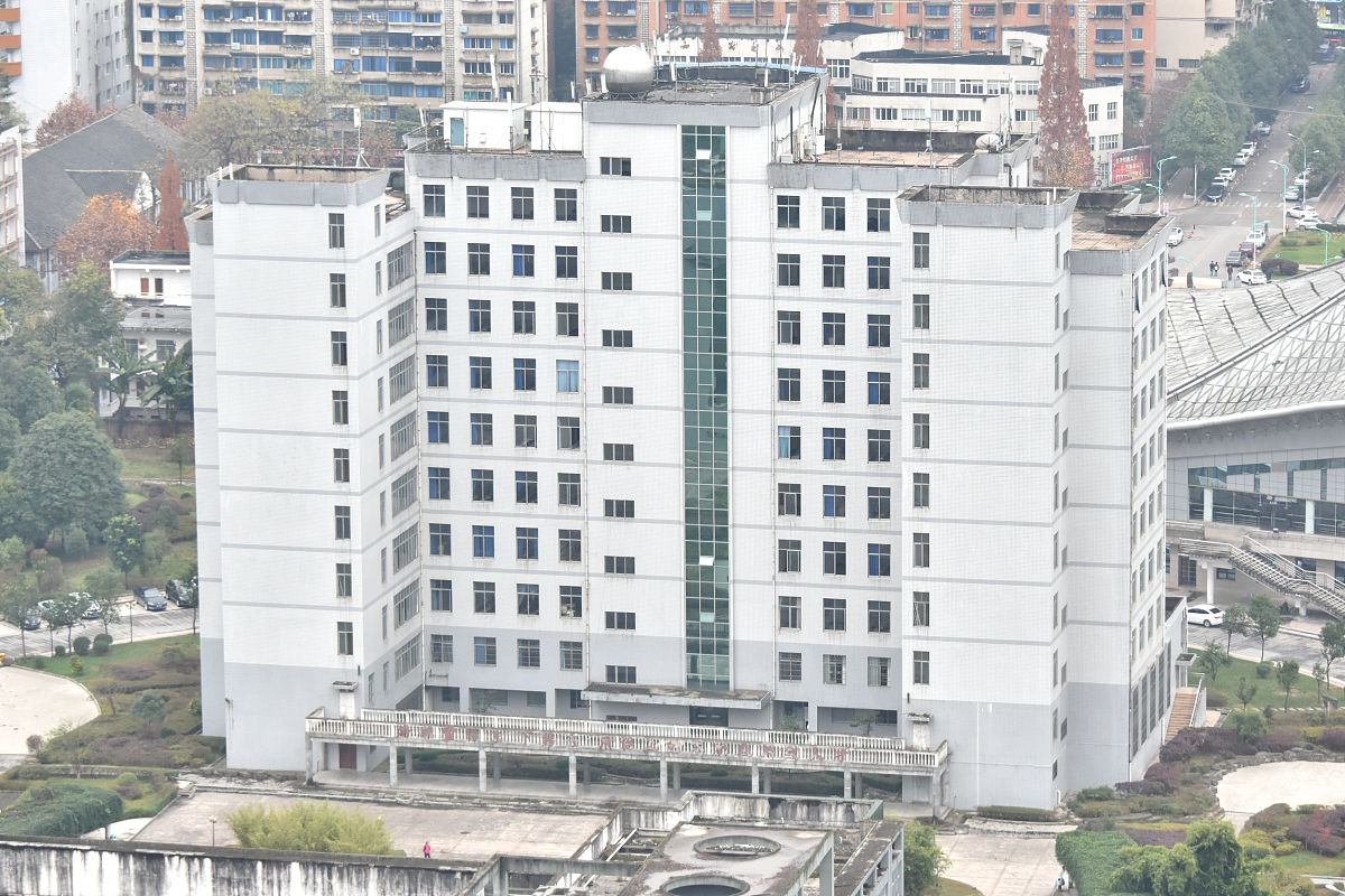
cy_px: 448
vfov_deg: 9.9
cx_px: 672
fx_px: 5155
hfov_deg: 14.9
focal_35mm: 138
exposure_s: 1/500
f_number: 5.6
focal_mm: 92
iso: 640
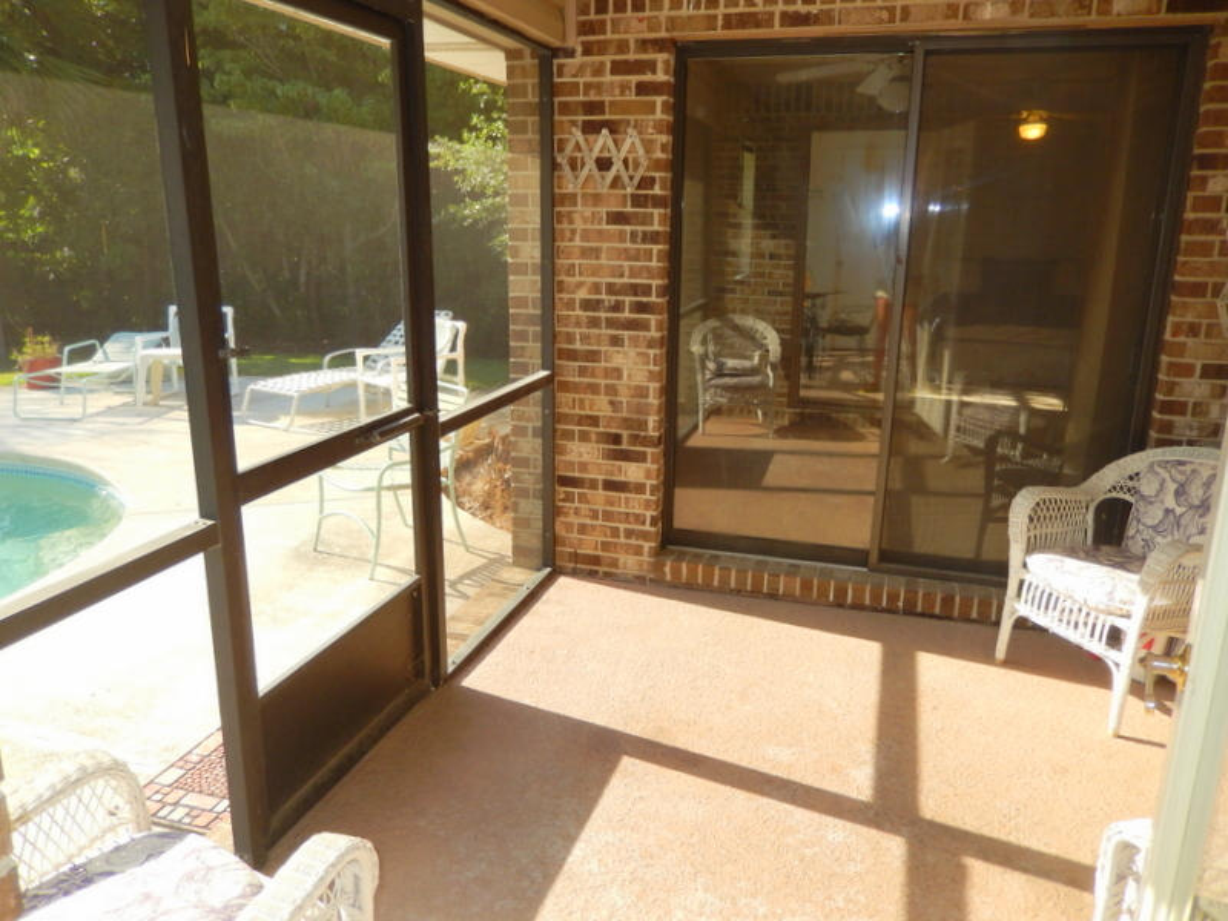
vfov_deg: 54.9
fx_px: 887
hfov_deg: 69.4
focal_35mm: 25
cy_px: 460
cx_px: 614
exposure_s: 1/250
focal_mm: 4.5
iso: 125
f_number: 3.4
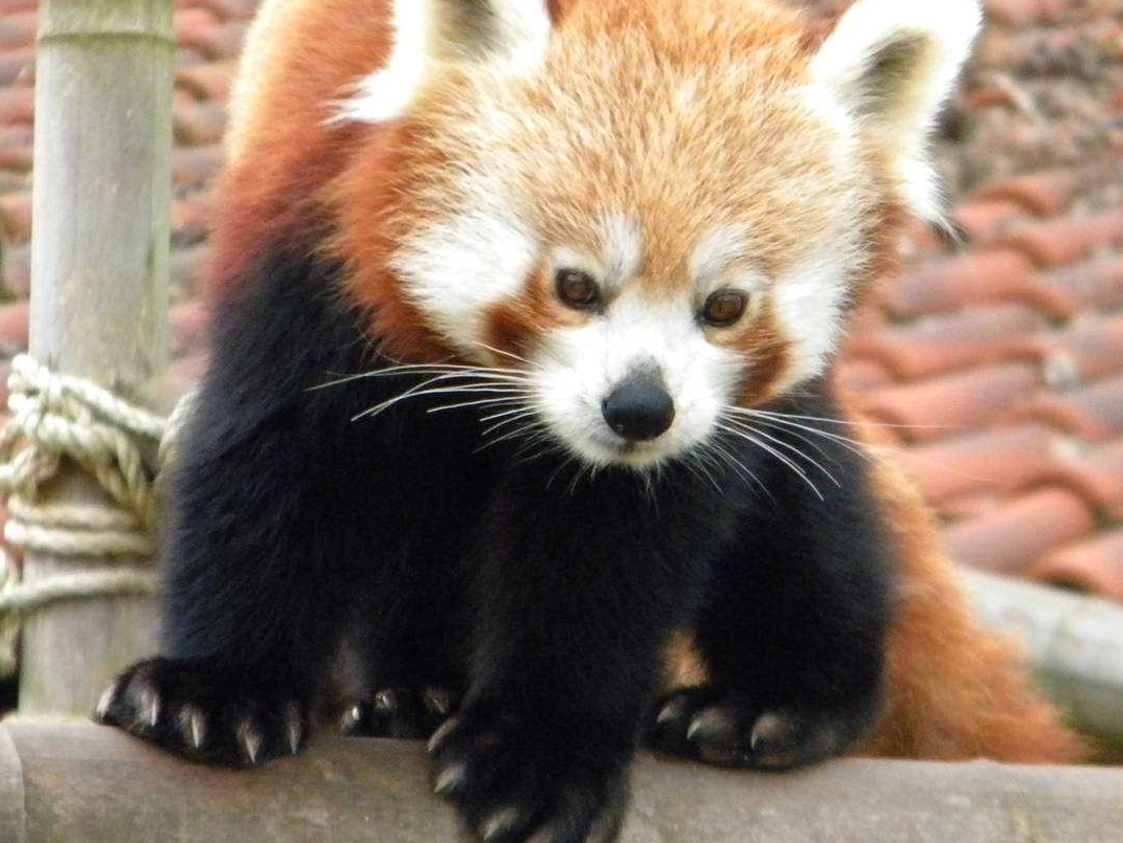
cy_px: 308
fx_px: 10934
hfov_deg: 5.9
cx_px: 634
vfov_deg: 4.4
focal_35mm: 337
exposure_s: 1/225
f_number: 5.4
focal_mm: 41
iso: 800
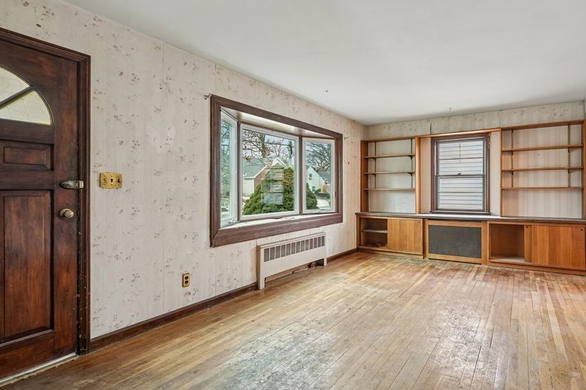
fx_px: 309
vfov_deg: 64.5
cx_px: 329
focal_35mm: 19
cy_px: 199
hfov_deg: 86.5
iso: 400
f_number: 8
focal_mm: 16
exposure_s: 1/5
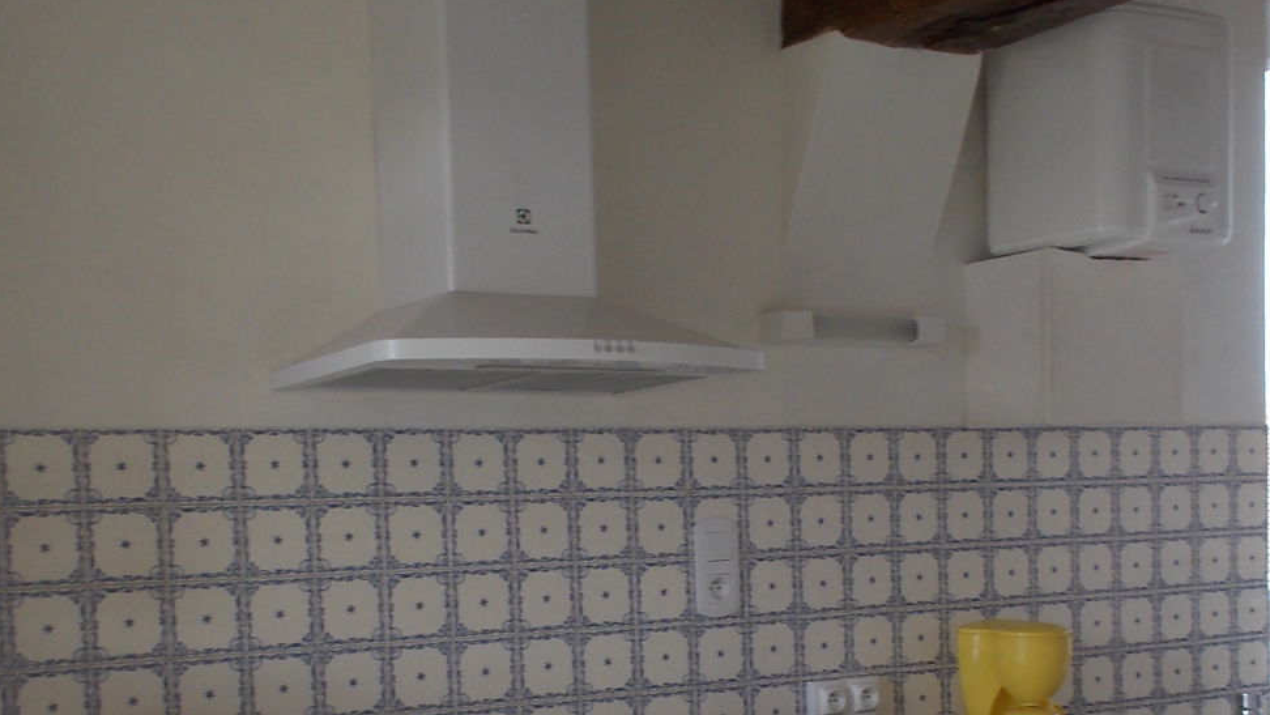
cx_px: 656
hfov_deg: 39.9
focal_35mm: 52
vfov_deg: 22.7
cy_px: 580
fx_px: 1751
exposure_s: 1/40
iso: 80
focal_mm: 4.1
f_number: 3.3
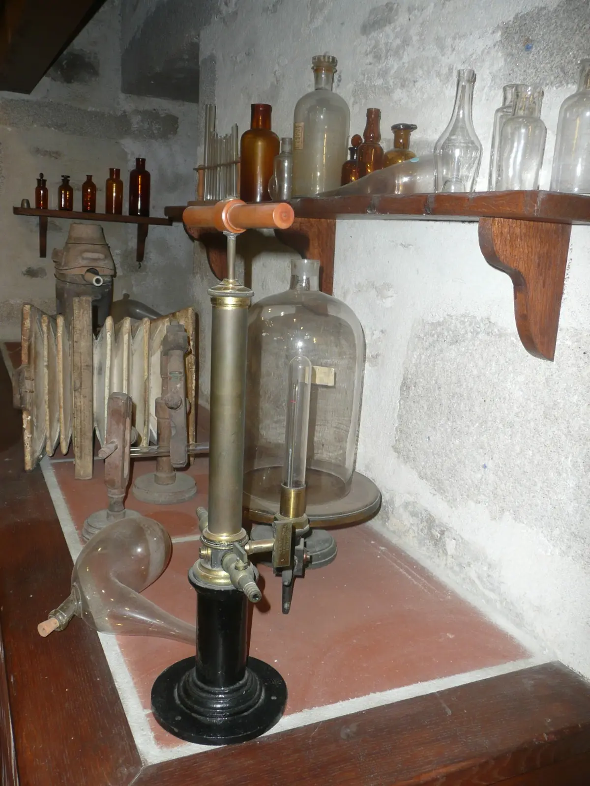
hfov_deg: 46.8
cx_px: 295
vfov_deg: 60.0
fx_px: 681
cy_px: 393
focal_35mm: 30
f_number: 3.4
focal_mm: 4.9
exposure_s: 1/30
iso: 125
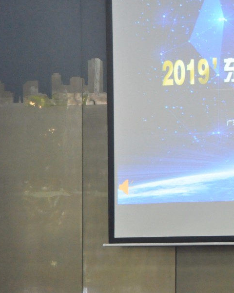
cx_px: 385
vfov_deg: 11.7
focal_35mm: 165
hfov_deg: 9.0
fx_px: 1428
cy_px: 224
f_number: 4.5
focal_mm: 44
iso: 1600
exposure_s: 1/60
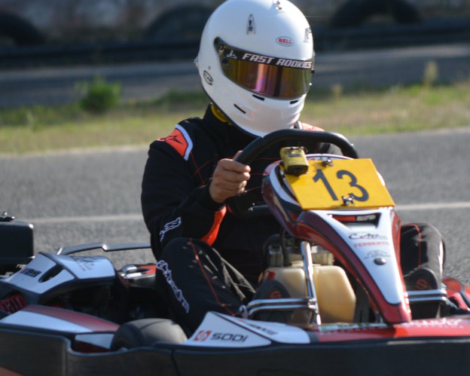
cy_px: 212
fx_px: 6591
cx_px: 288
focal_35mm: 474
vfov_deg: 3.3
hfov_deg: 4.1
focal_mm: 175
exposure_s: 1/1000
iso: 450
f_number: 5.3
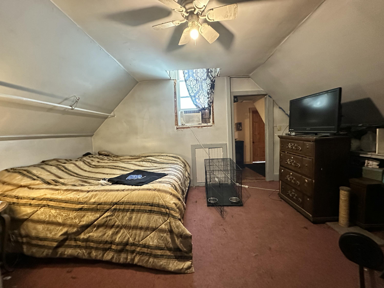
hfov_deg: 102.1
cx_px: 192
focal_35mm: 14
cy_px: 144
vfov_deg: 85.7
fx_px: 155
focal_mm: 2.22
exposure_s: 1/60
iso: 1000
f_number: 2.2
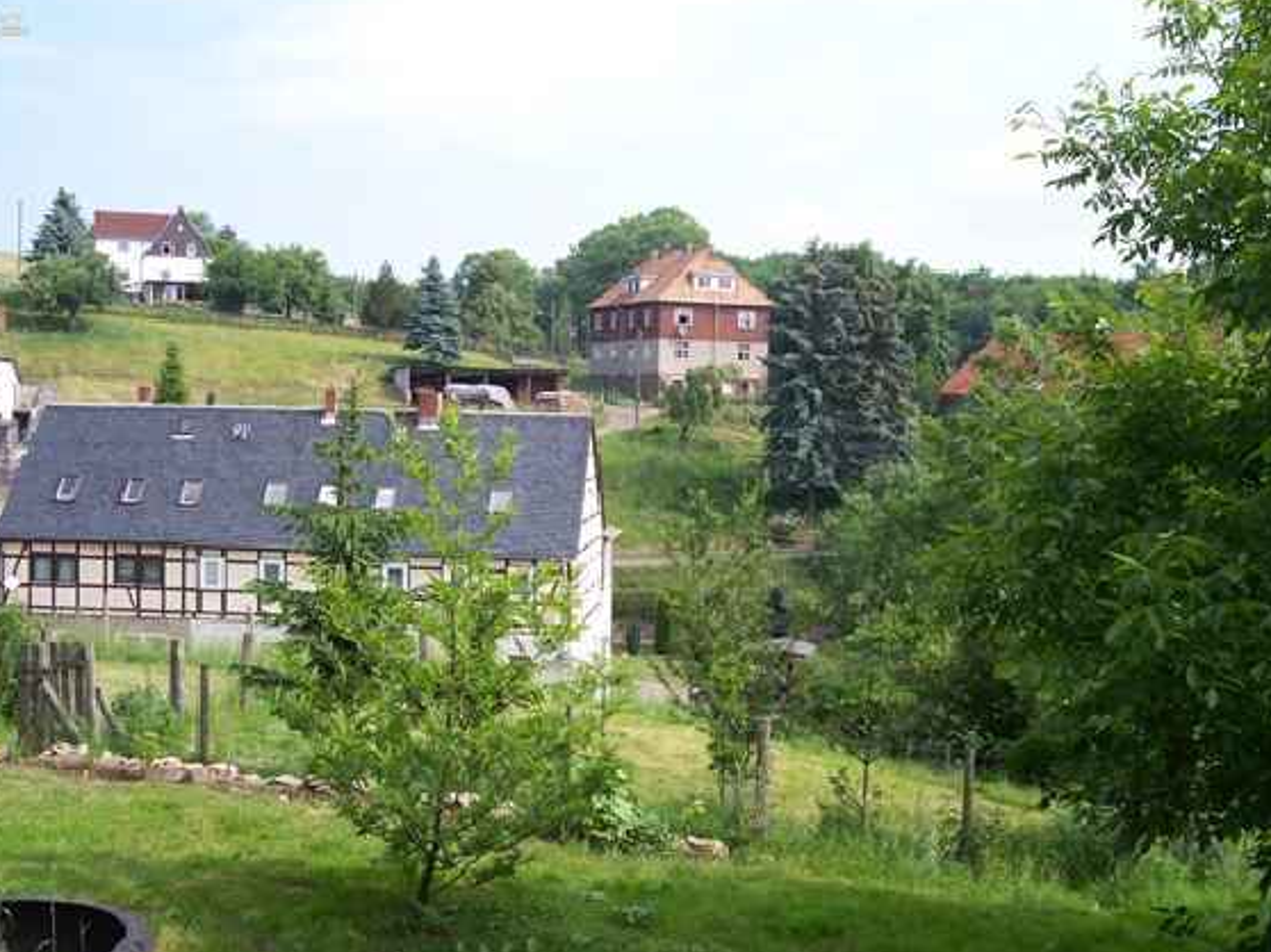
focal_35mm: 40
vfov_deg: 35.9
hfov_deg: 46.8
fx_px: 1468
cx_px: 616
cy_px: 469
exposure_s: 1/350
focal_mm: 8
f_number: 4.8
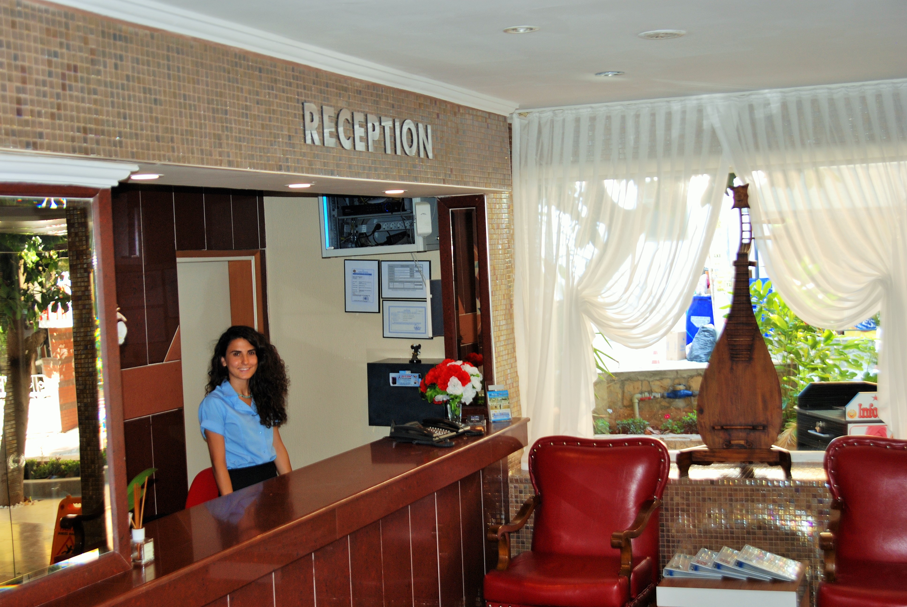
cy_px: 304
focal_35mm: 52
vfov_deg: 25.8
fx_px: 1324
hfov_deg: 37.8
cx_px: 454
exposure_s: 1/60
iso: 200
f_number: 3.3
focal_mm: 35
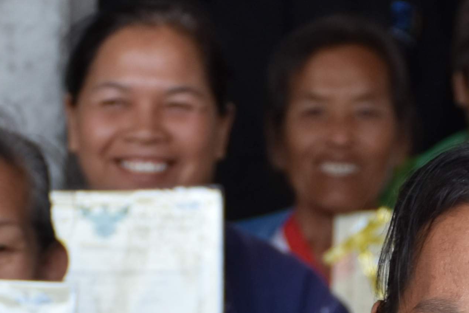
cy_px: 643
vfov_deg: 3.7
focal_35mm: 368
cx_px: 378
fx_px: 4794
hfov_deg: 5.6
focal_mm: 52
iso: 200
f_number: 4.8
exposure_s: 1/250
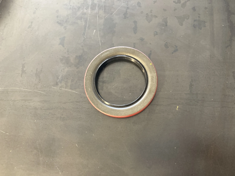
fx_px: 190
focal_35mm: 28
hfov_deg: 63.4
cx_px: 118
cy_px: 88
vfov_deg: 49.7
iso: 250
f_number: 1.8
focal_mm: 3.99
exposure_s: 1/40
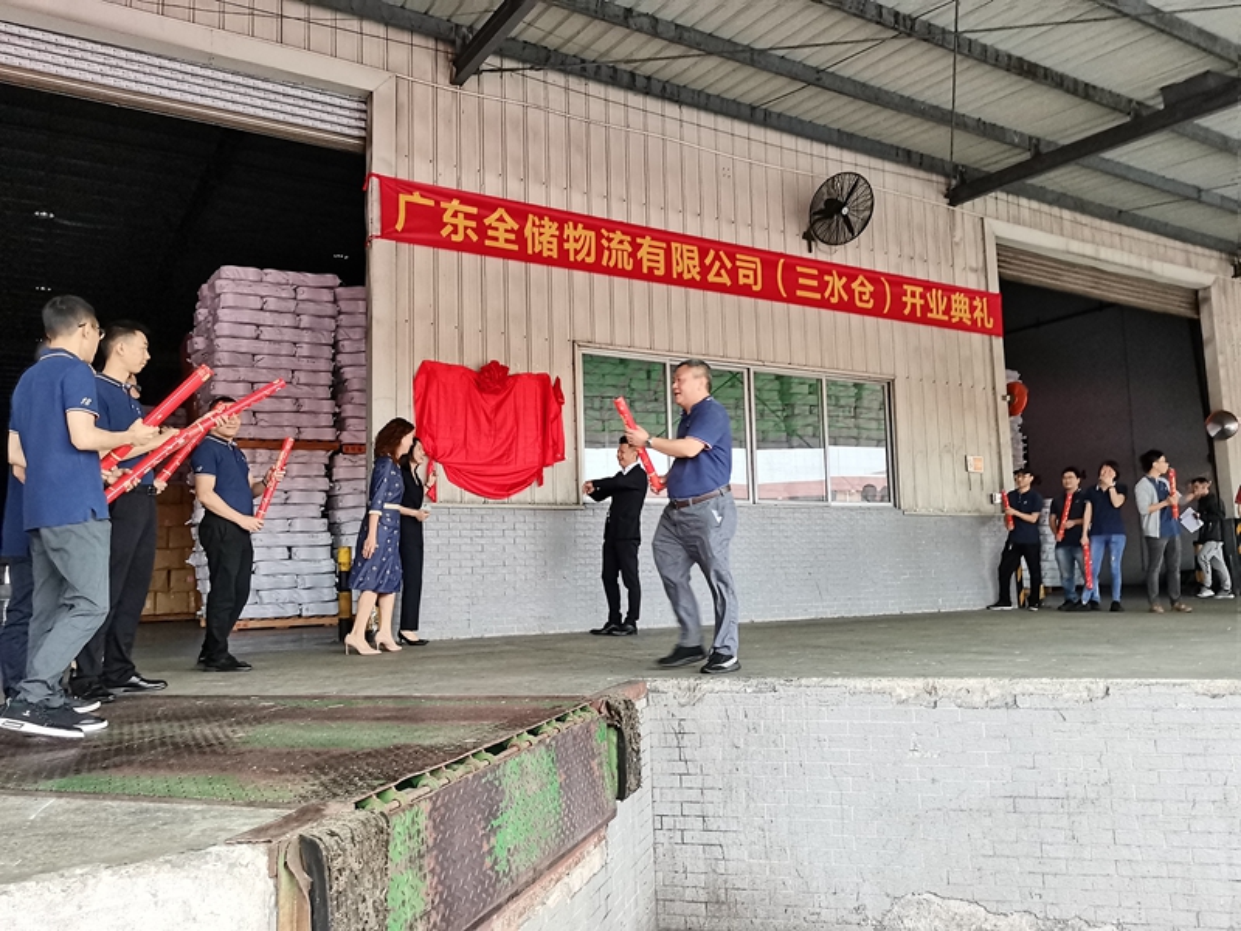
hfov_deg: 65.3
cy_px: 466
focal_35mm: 27
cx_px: 620
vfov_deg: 51.4
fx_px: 968
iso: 320
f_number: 1.9
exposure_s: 1/100
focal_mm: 4.94
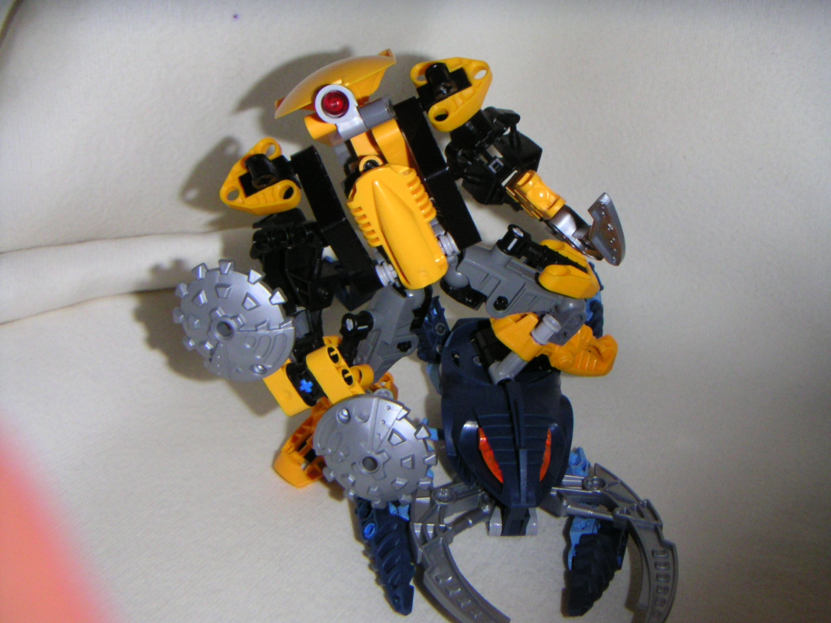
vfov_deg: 38.7
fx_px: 888
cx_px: 416
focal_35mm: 37
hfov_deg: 50.1
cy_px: 312
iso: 200
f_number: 6.7
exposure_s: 1/45
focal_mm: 4.8
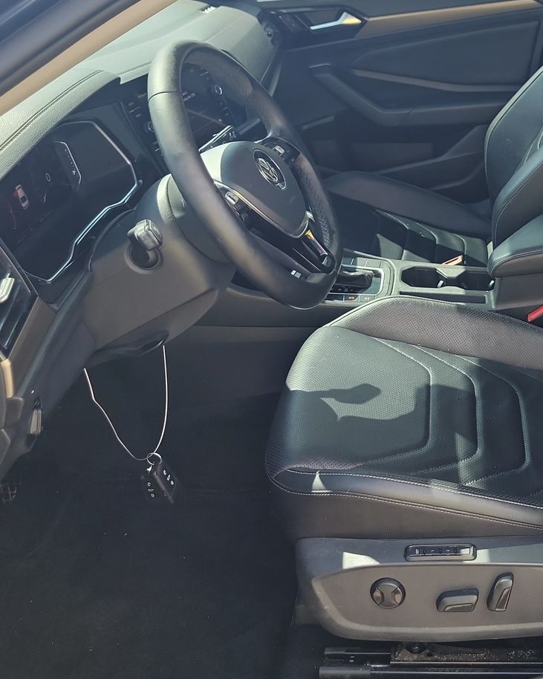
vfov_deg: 44.4
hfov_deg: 35.2
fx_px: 824
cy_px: 246
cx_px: 440
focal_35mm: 41
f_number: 1.8
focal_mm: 6.7
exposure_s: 1/119
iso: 54
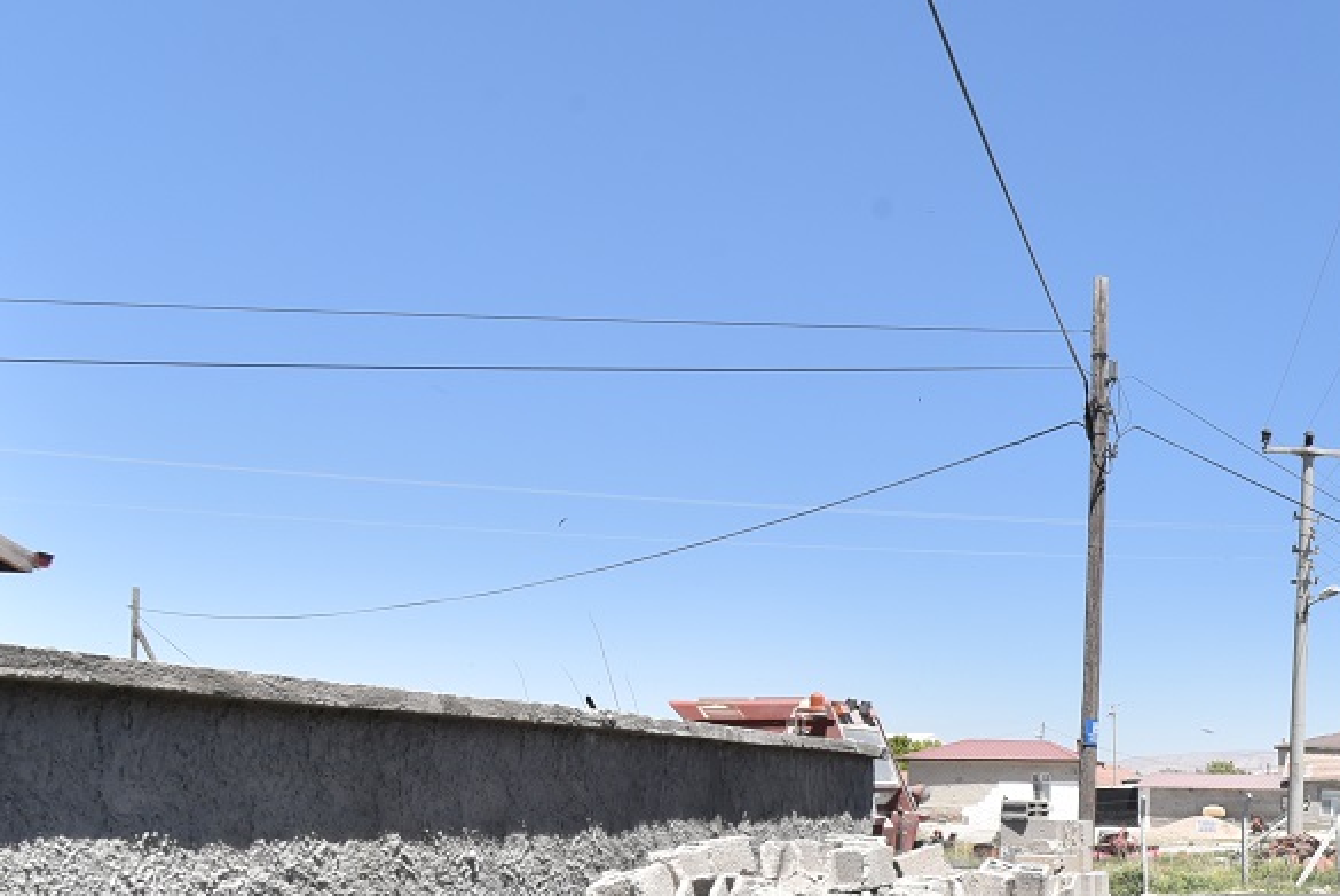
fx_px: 1527
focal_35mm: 41
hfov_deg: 38.9
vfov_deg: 30.1
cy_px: 927
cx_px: 1480
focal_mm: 16
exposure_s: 1/125
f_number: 11
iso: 125
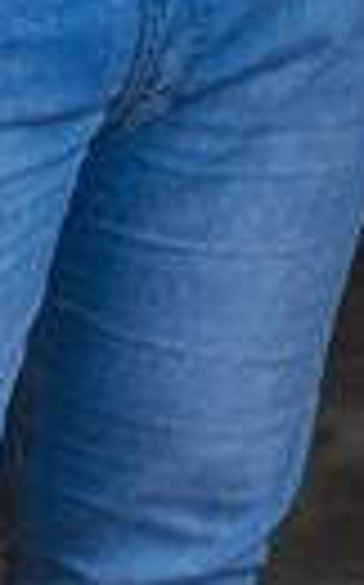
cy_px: -508
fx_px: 4850
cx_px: 672
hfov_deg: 4.3
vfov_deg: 6.7
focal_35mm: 305
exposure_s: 1/1600
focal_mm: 35
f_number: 2
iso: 2500
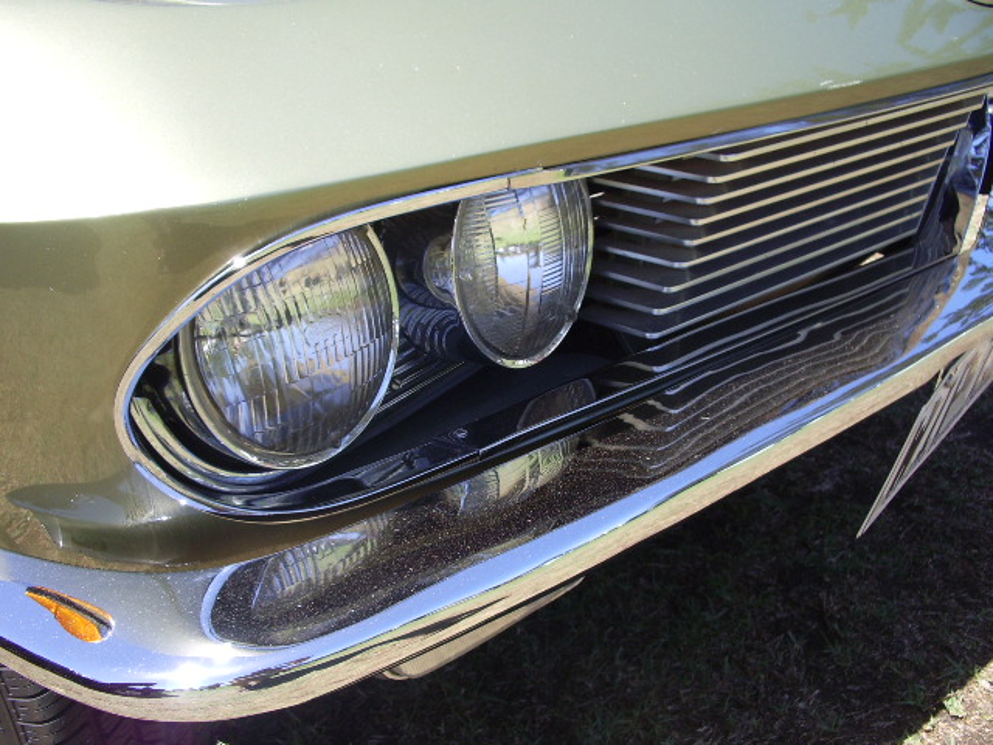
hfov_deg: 52.6
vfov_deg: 40.7
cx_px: 496
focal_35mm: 35
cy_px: 372
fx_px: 1004
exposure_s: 1/200
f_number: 4.3
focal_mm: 5.8
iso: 80
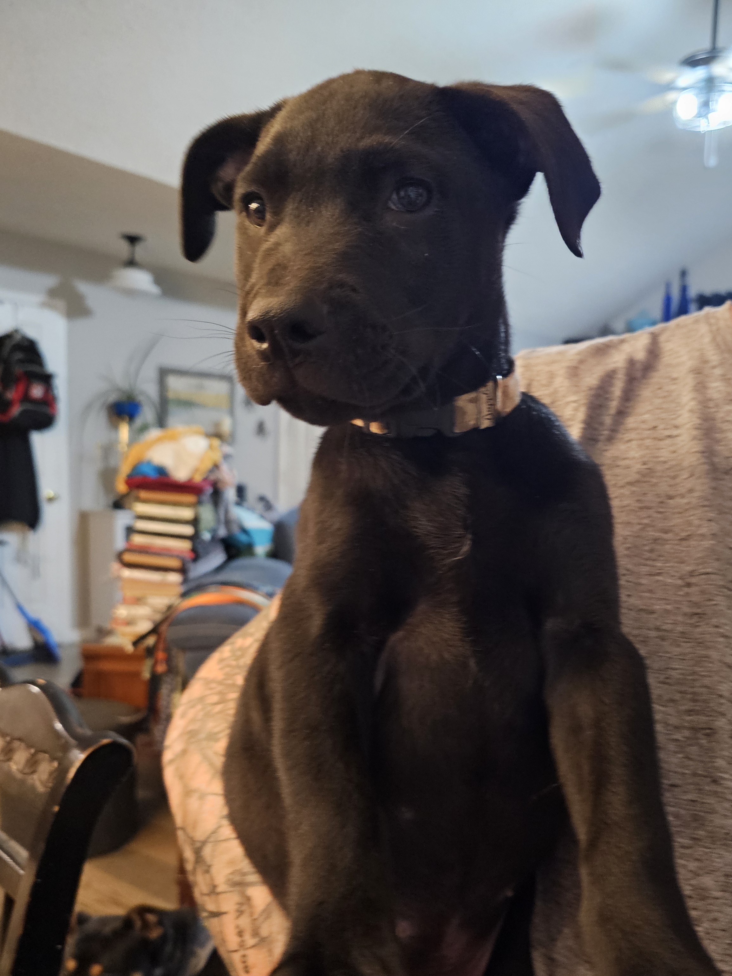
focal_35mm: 23
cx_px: 366
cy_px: 488
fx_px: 649
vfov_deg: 73.9
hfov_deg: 58.9
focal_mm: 6.3
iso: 640
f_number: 1.7
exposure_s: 1/30
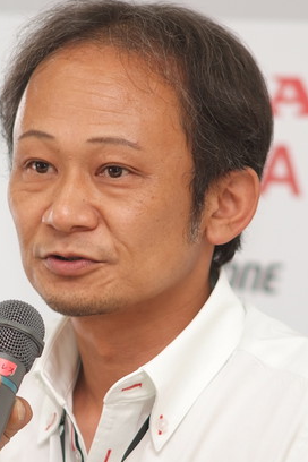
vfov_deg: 4.3
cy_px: 270
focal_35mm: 477
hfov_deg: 2.9
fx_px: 6121
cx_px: 101
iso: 400
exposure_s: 1/125
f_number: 2.8
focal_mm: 180
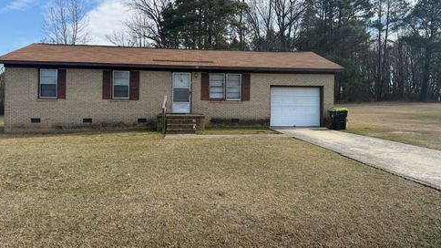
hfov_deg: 69.9
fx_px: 316
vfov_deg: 42.6
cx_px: 218
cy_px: 97
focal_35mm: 27
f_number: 1.78
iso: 100
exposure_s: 1/3279
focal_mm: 6.76
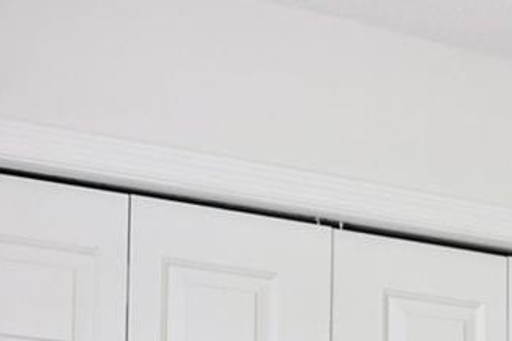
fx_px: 1179
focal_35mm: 83
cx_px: 603
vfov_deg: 13.9
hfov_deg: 22.7
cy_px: 679
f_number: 8
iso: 400
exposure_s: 1/13
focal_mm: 17
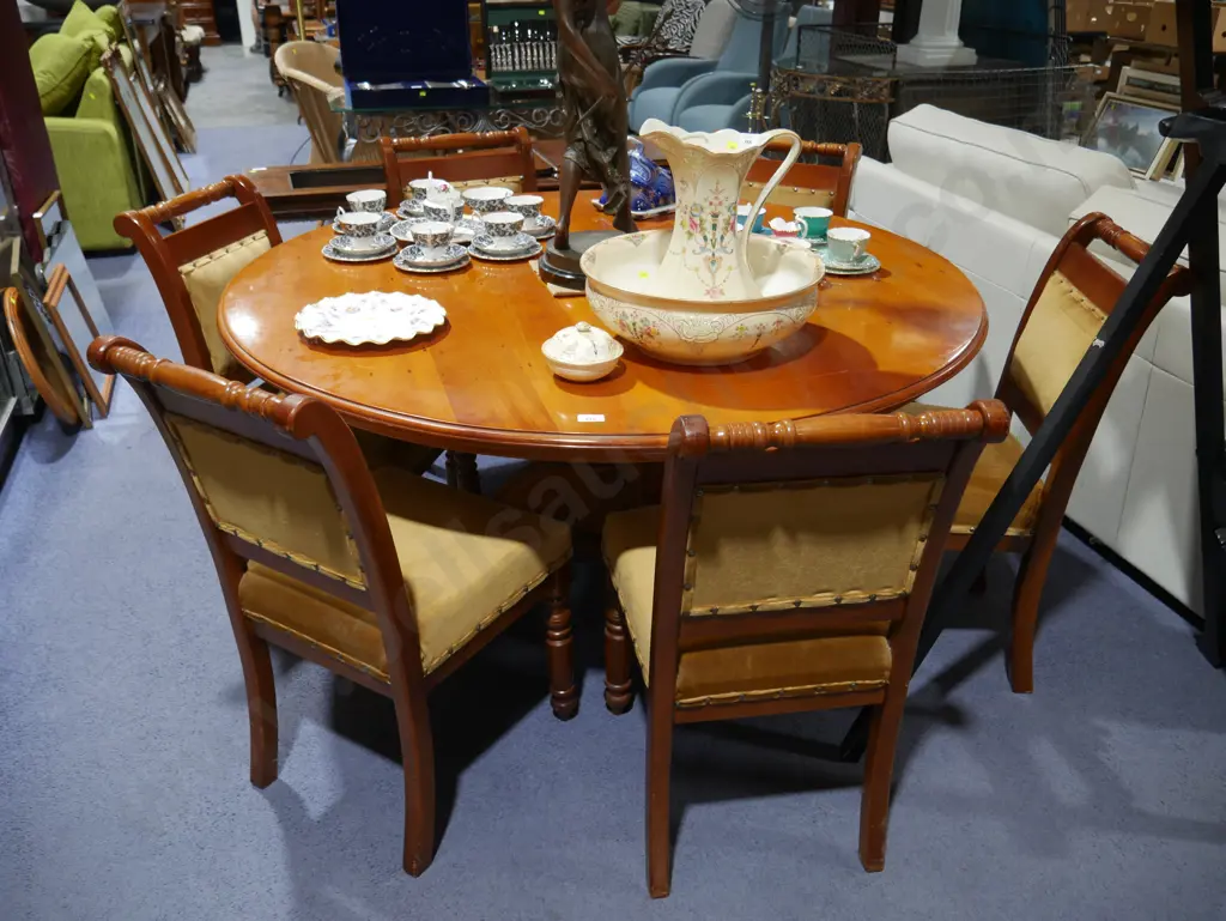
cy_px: 460
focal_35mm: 28
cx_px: 613
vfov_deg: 49.8
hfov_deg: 63.4
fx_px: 992
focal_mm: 14
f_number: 3.5
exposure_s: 1/60
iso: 320
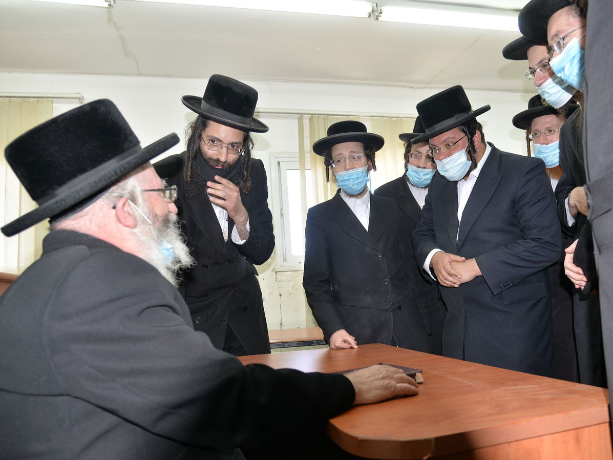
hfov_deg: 65.2
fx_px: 478
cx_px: 328
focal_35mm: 27
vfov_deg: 51.4
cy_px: 235
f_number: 4
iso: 200
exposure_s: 1/80
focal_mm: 24
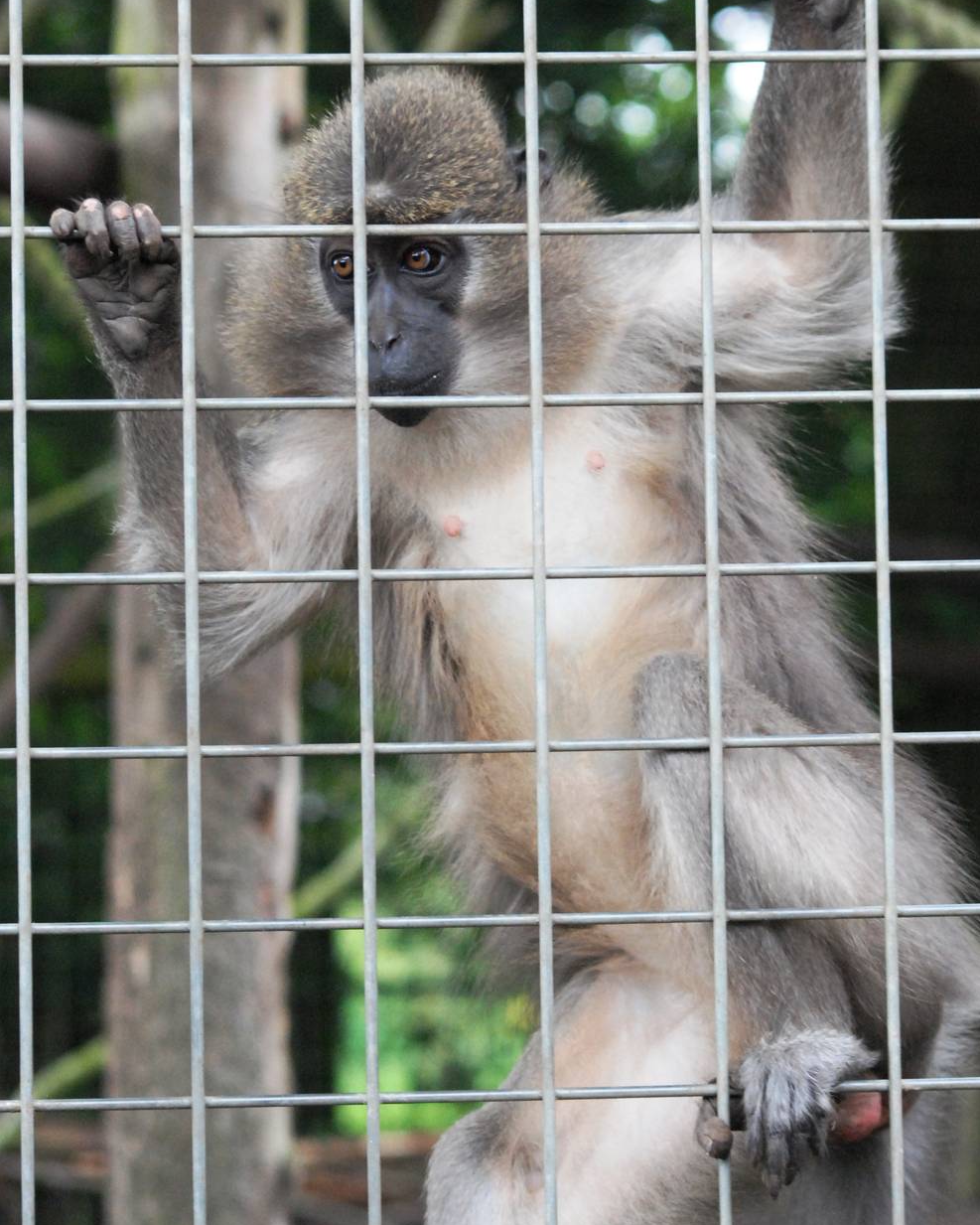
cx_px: 531
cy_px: 499
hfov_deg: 12.1
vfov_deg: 15.0
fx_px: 4639
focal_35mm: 128
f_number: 6.3
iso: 1600
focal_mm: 70
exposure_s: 1/160
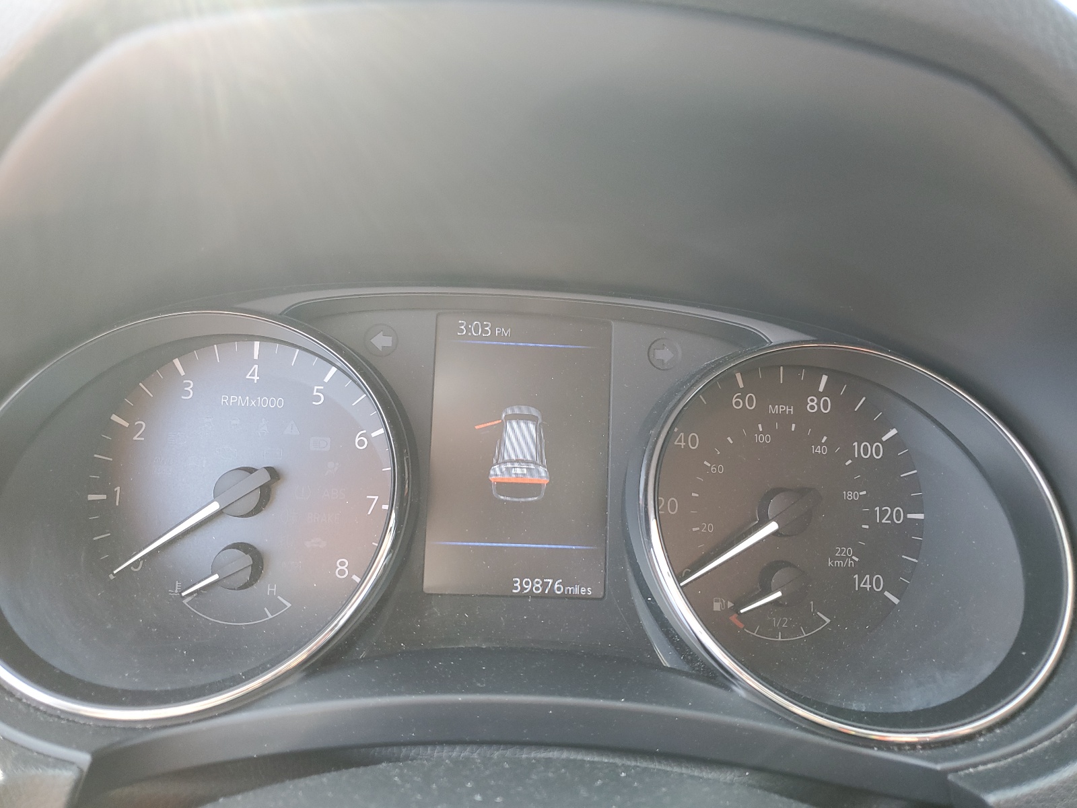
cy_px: 404
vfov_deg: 53.1
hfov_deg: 67.3
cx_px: 538
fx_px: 809
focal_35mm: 26
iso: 64
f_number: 1.5
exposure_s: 1/60.2
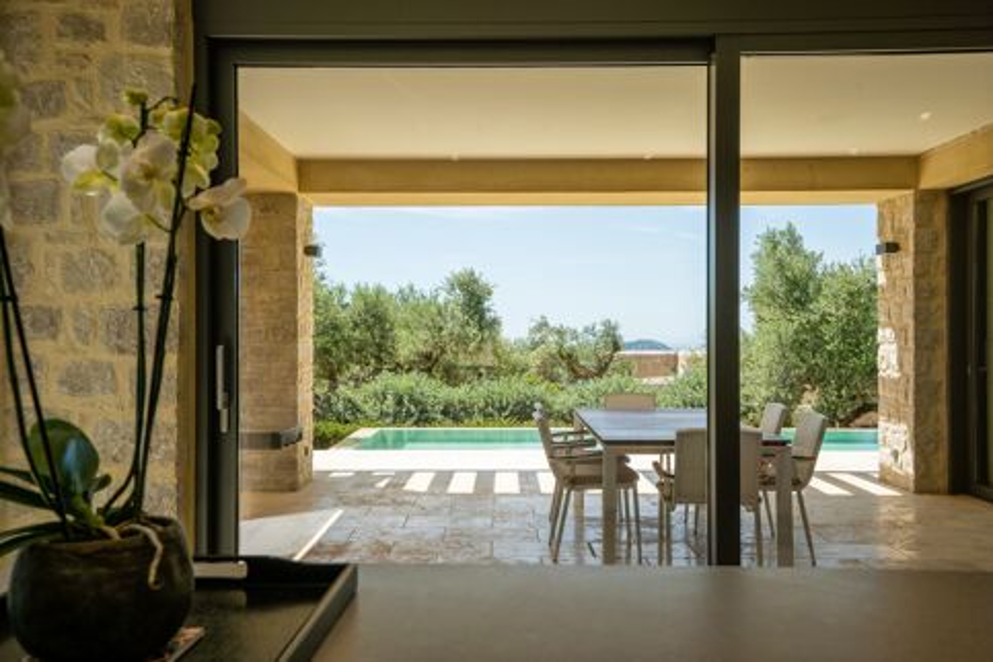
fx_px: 965
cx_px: 496
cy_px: 331
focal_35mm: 35
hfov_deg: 54.4
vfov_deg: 37.9
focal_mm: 35
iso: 100
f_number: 9
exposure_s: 1/160
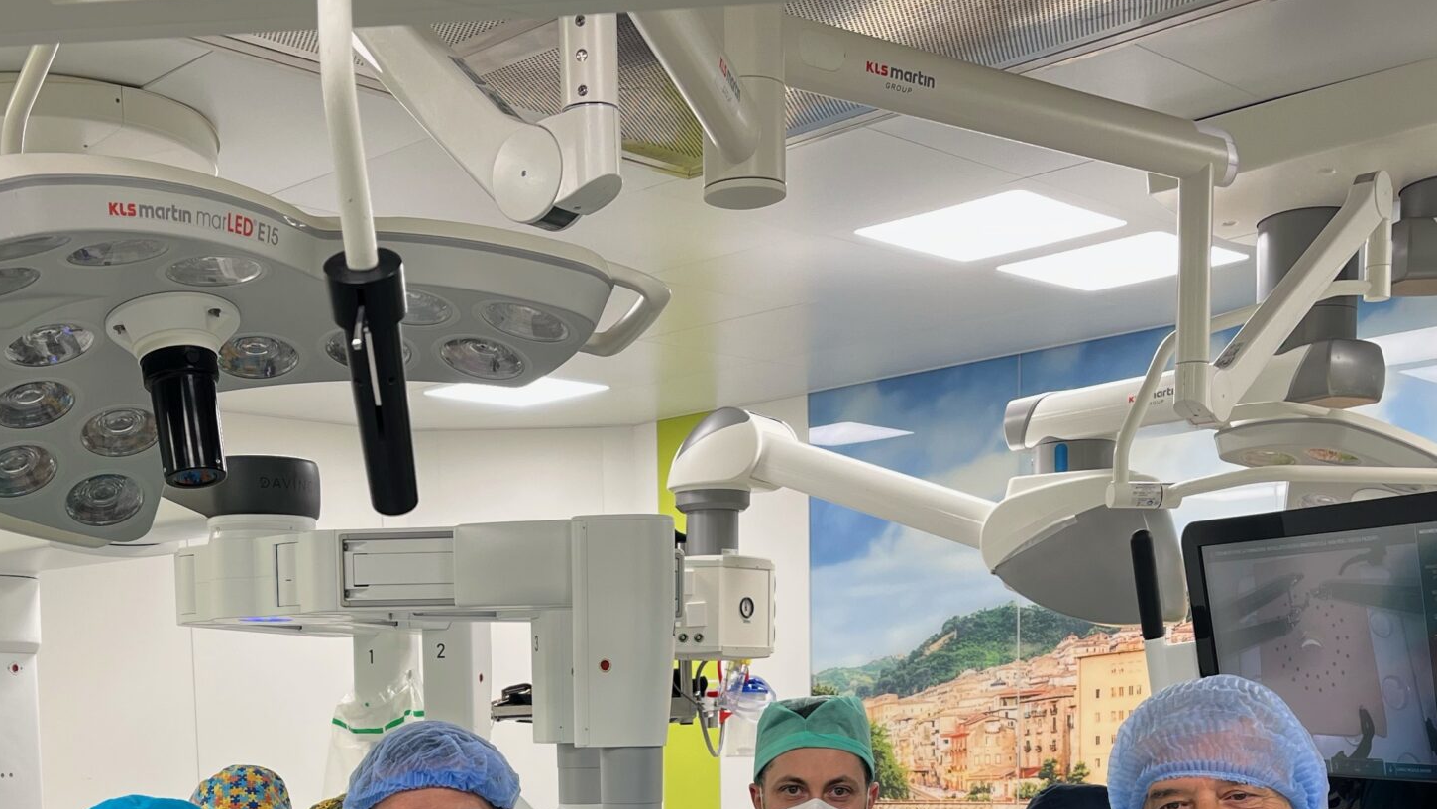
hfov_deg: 41.1
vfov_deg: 22.3
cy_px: 940
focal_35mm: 50
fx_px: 1905
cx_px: 581
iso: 40
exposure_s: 1/100
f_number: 1.6
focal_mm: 5.1
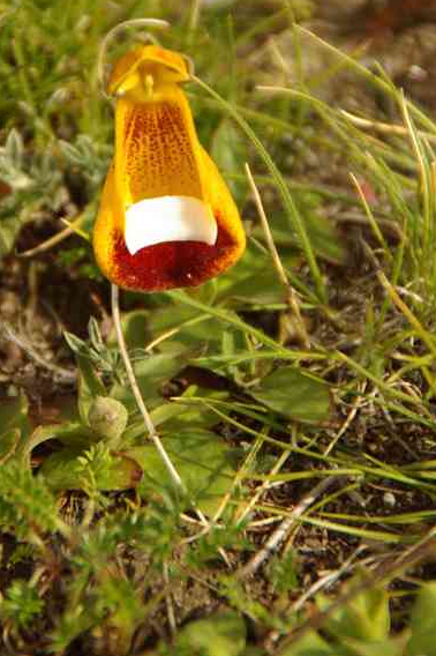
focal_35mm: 661
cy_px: 199
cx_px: 178
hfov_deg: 2.1
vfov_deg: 3.1
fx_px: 12022
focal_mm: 250
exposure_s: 1/250
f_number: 6.3
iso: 100
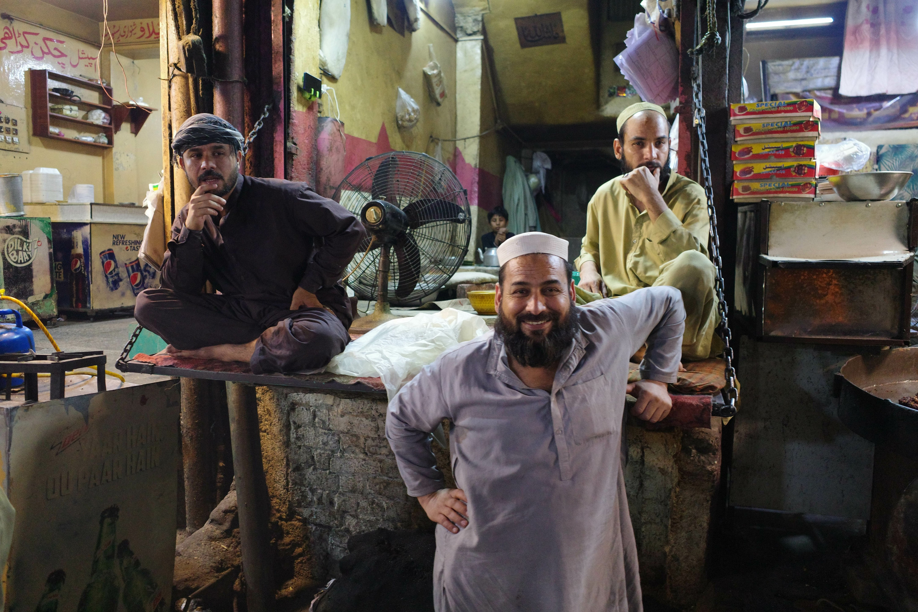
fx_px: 714
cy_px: 306
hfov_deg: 65.5
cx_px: 459
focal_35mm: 28
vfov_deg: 46.4
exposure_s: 1/160
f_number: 2.8
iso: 2500
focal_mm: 18.3
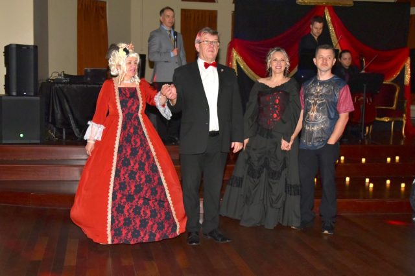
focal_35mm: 38
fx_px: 438
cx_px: 208
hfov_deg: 50.7
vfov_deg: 35.0
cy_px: 138
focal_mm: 38
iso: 1600
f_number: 6.3
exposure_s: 1/60
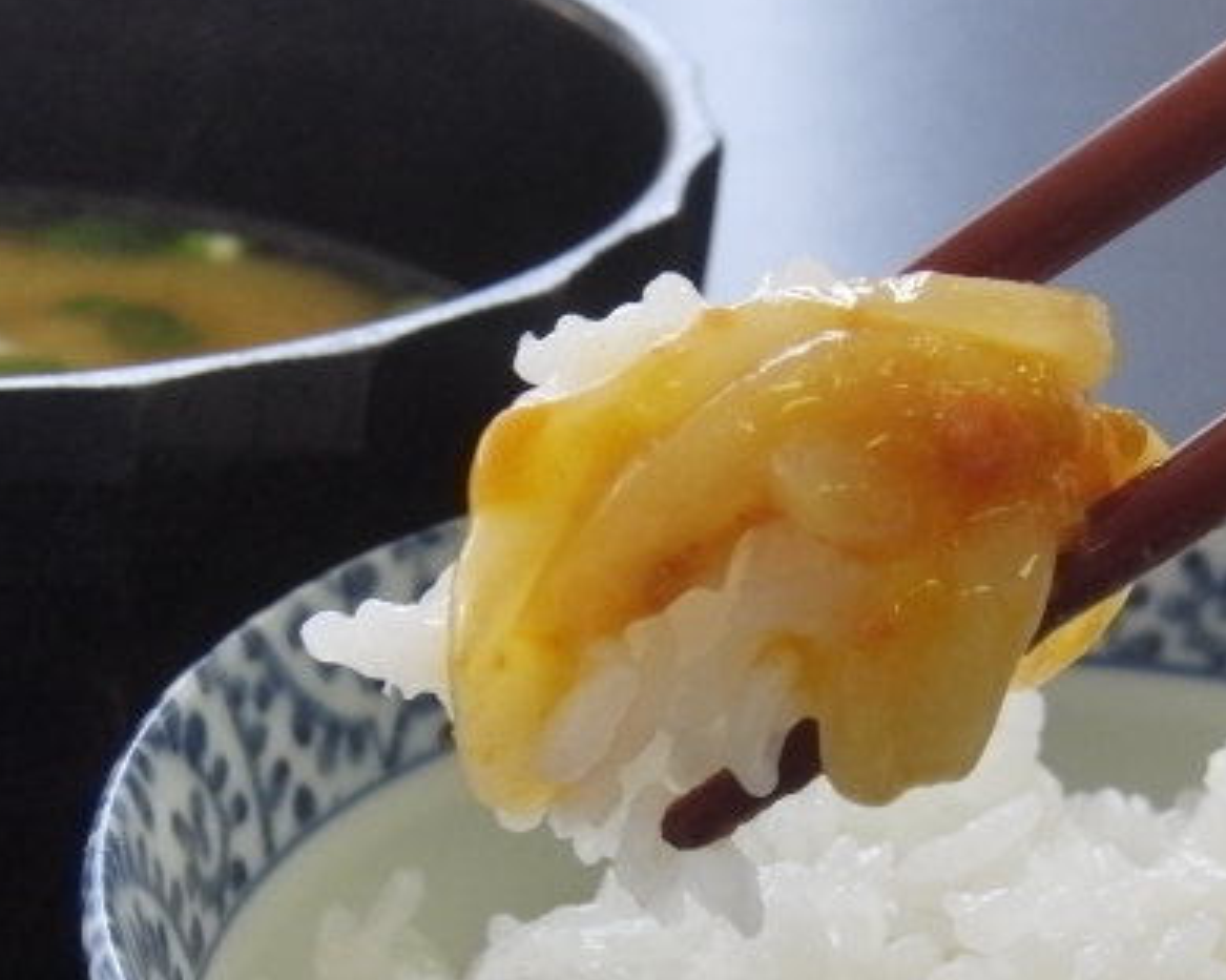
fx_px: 3845
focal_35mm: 106
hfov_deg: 18.1
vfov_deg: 14.5
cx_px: 656
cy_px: 706
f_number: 10.1
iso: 400
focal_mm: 11.6
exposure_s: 1/15
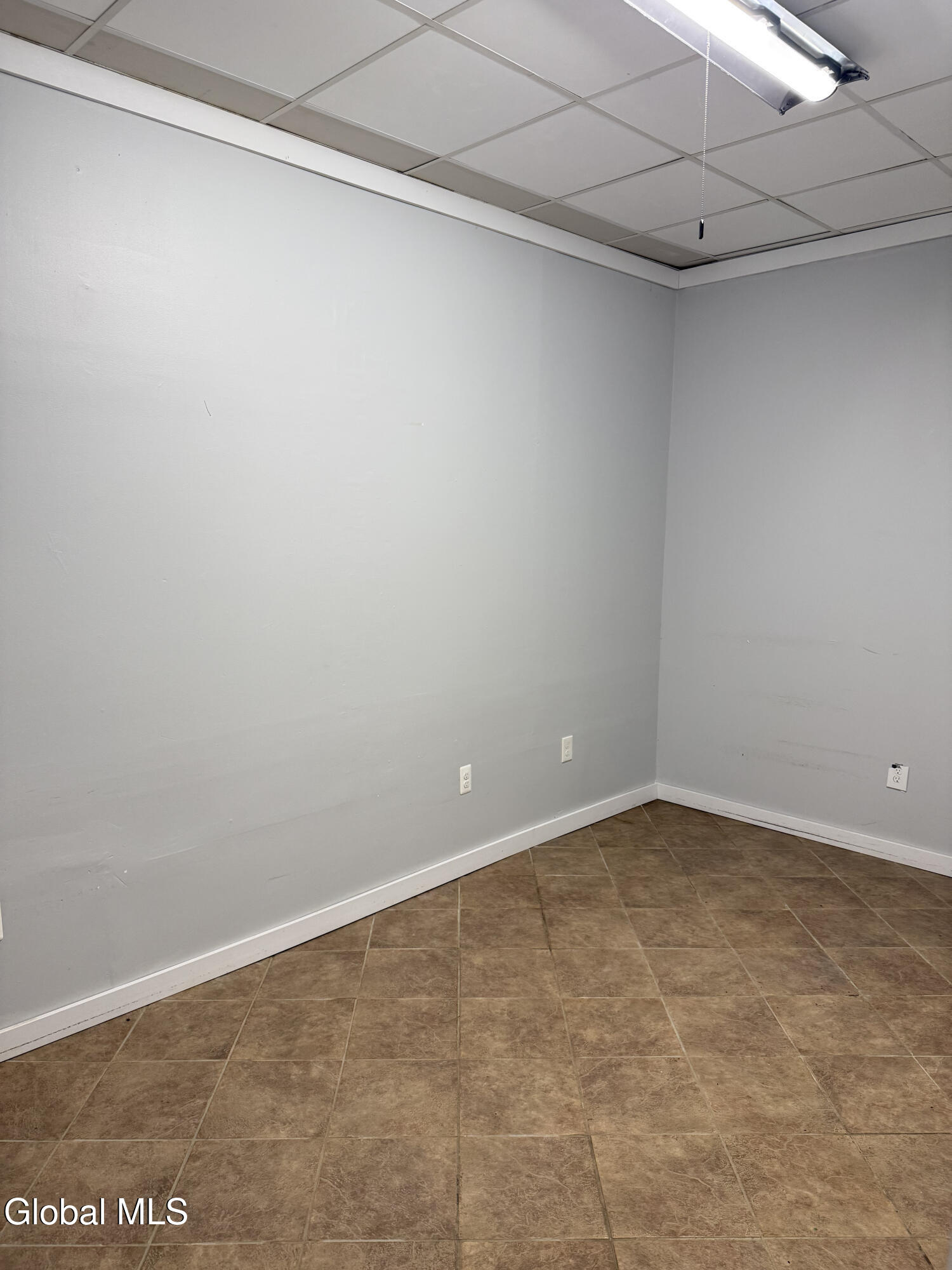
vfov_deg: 71.6
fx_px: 880
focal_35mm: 24
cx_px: 476
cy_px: 635
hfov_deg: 56.8
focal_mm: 6.76
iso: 160
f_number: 1.78
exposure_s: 1/120
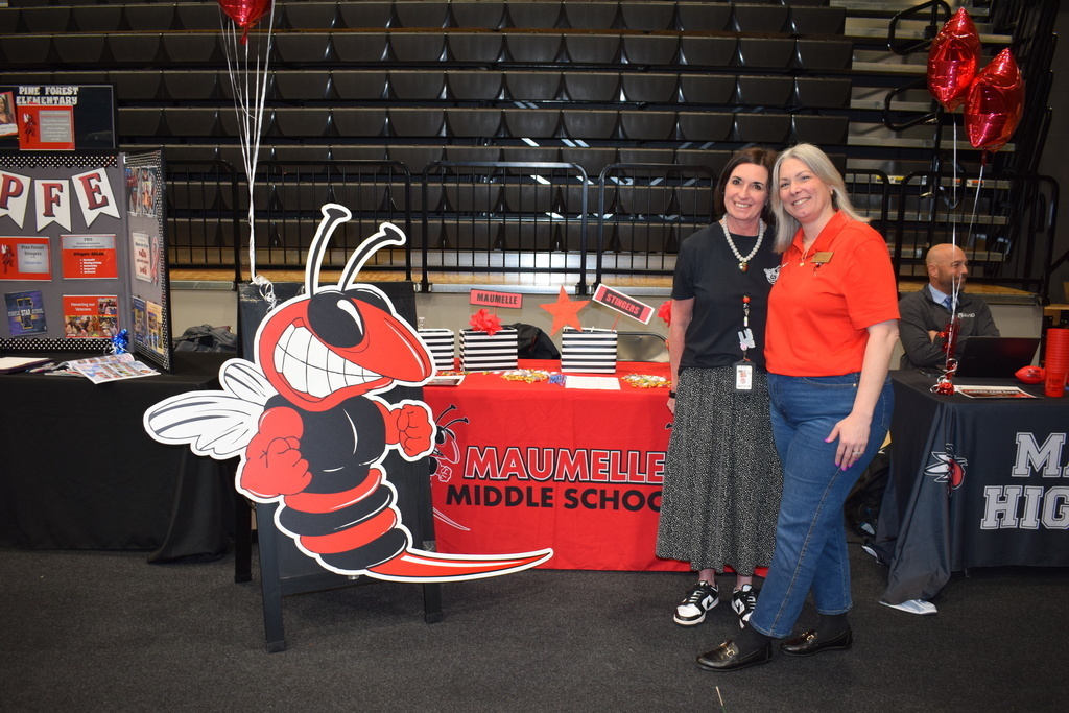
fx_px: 891
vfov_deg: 43.6
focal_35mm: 30
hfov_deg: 61.9
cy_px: 356
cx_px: 534
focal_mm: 20
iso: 800
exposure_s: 1/80
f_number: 4.5
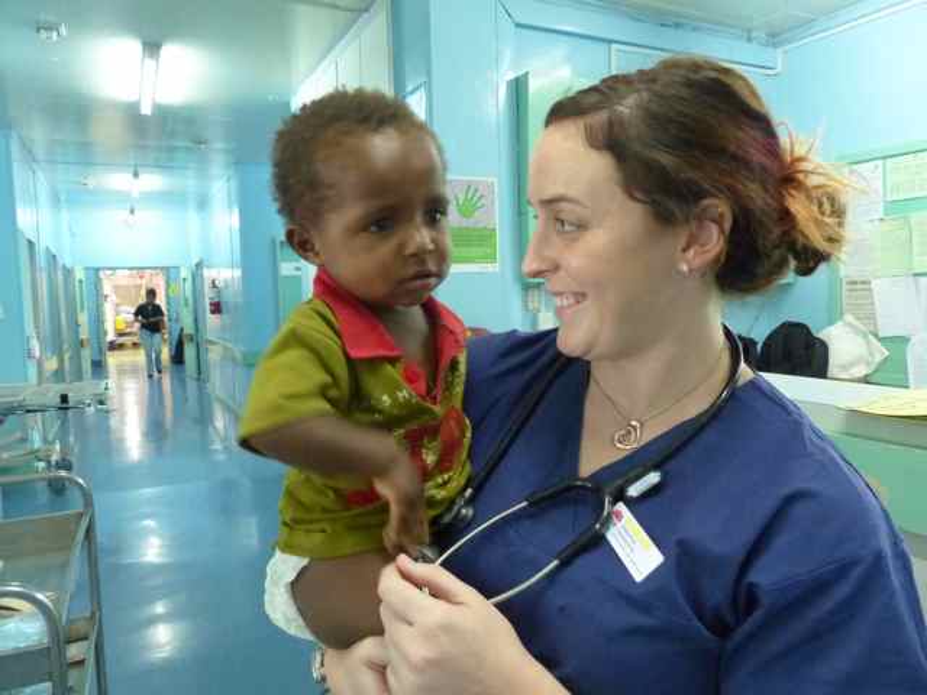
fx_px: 669
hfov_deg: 69.4
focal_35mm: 25
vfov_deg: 54.9
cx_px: 464
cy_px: 348
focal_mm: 4.5
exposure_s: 1/30
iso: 800
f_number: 2.8
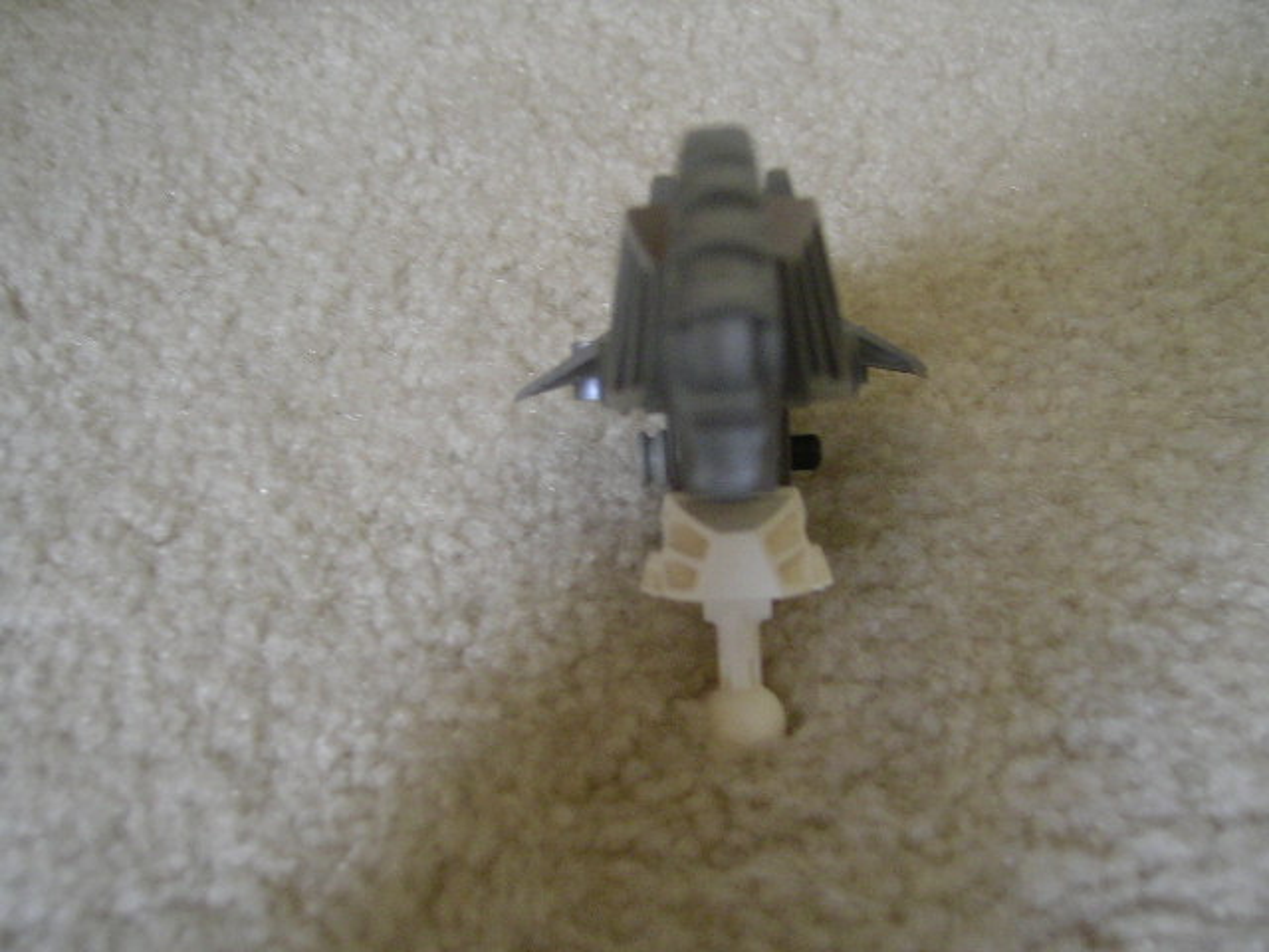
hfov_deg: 51.4
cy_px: 476
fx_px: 1320
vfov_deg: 39.7
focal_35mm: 36
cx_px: 634
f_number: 2.8
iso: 100
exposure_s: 1/19
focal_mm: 5.6
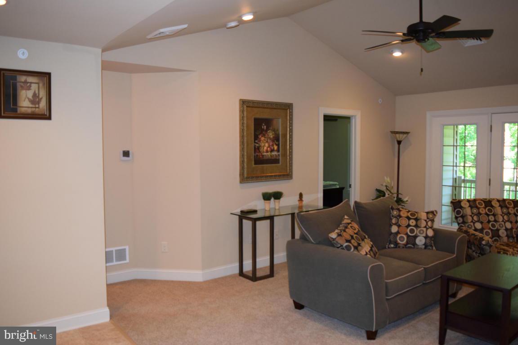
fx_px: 388
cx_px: 259
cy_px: 172
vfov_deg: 47.9
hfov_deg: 67.4
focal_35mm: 27
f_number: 4.5
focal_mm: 18
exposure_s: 1/80
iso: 800
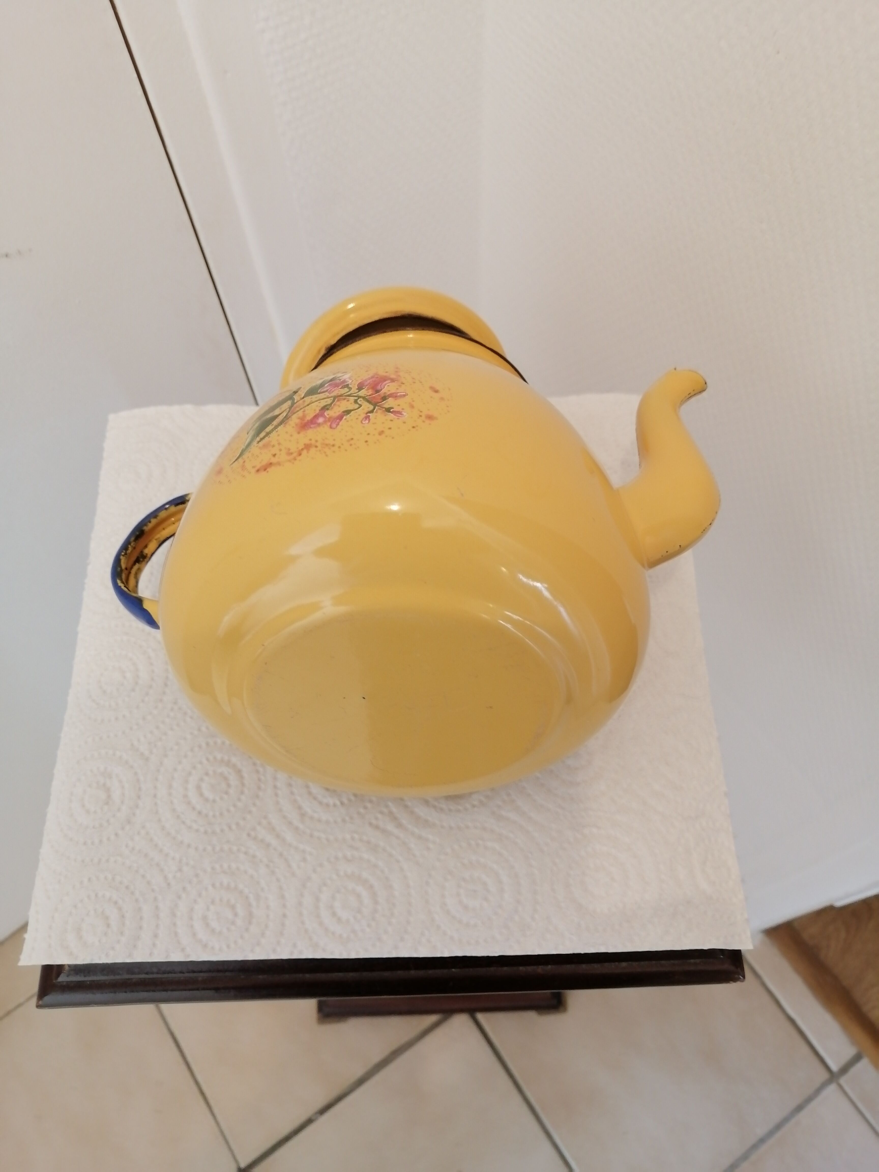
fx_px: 880
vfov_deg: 67.3
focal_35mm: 26
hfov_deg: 53.1
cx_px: 440
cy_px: 586
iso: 200
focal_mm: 3.96
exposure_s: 1/33.3
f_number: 1.8
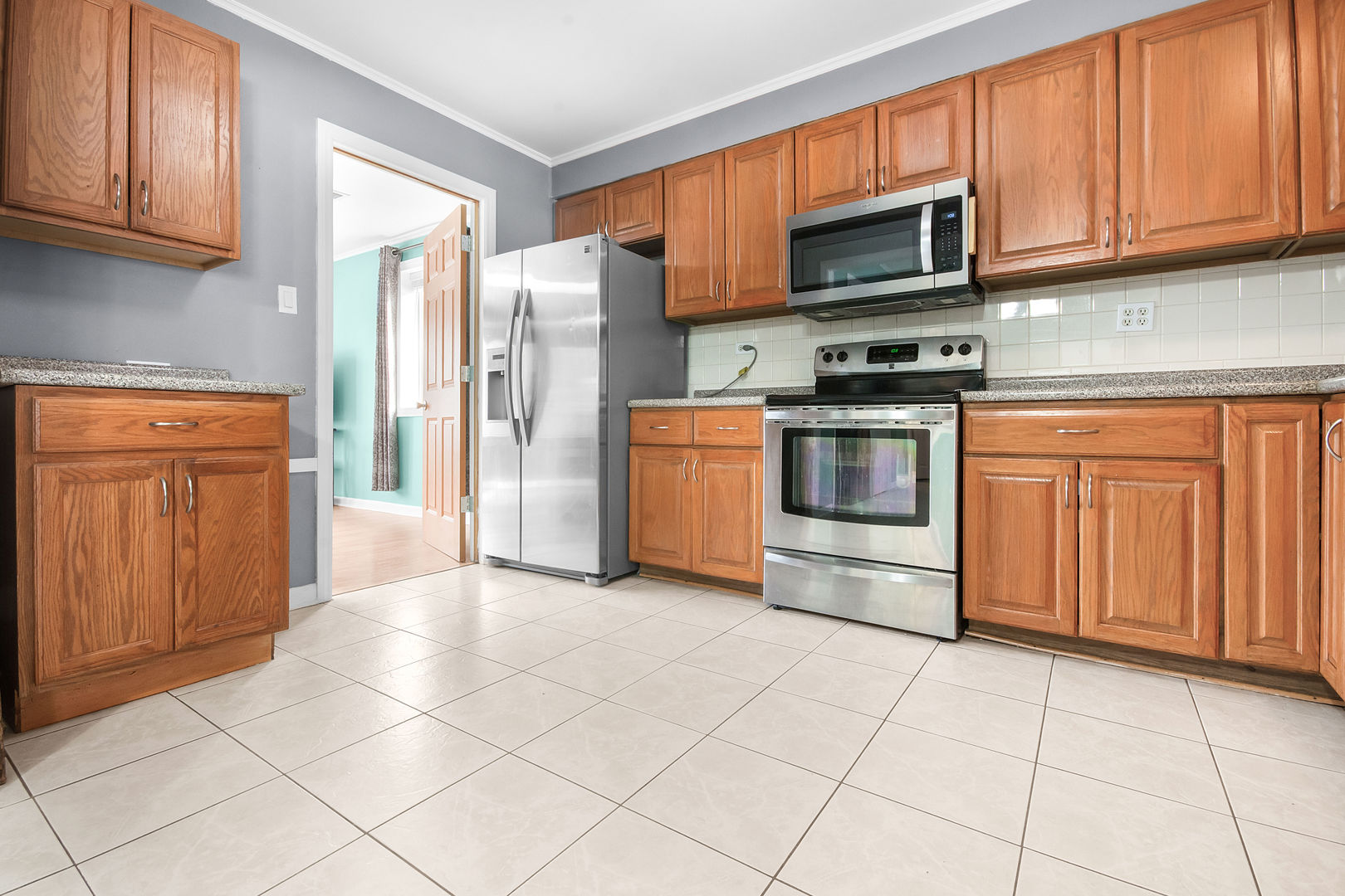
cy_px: 448
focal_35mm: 15
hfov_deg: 100.4
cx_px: 672
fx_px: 560
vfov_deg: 77.3
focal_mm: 10
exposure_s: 1/2.5
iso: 800
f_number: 11
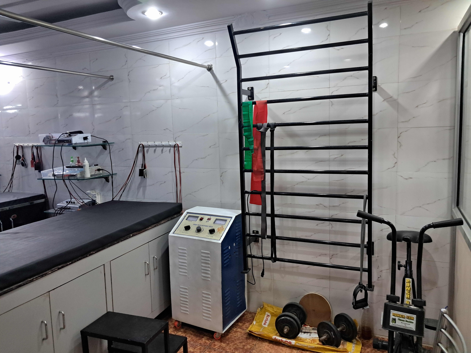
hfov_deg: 65.3
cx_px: 236
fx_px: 367
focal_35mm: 27
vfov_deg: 51.4
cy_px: 176
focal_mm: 4
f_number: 1.8
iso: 400
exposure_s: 1/50
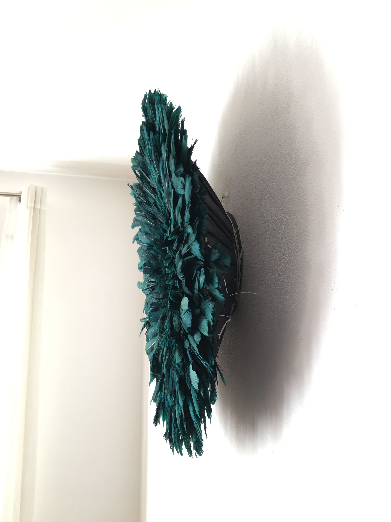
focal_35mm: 29
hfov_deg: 48.2
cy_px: 261
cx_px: 196
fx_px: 437
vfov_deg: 61.7
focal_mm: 4.15
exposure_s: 1/33
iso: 40
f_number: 2.2
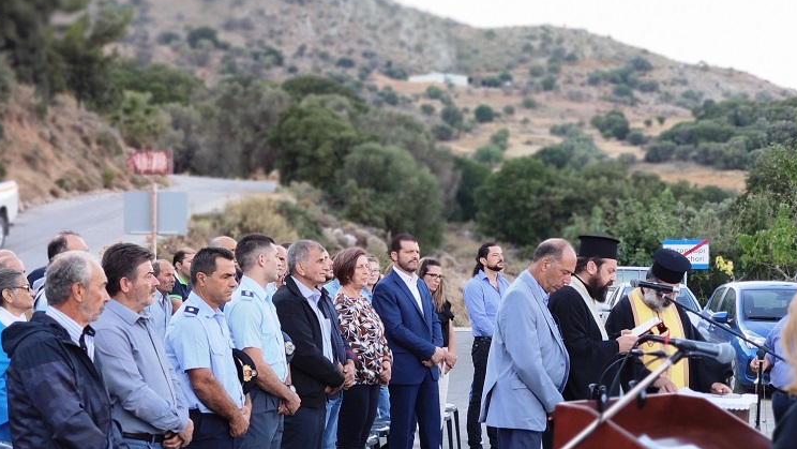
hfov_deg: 34.8
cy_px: 269
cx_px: 349
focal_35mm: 60
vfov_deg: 20.0
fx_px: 1268
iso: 107
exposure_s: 1/100
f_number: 2
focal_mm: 8.16
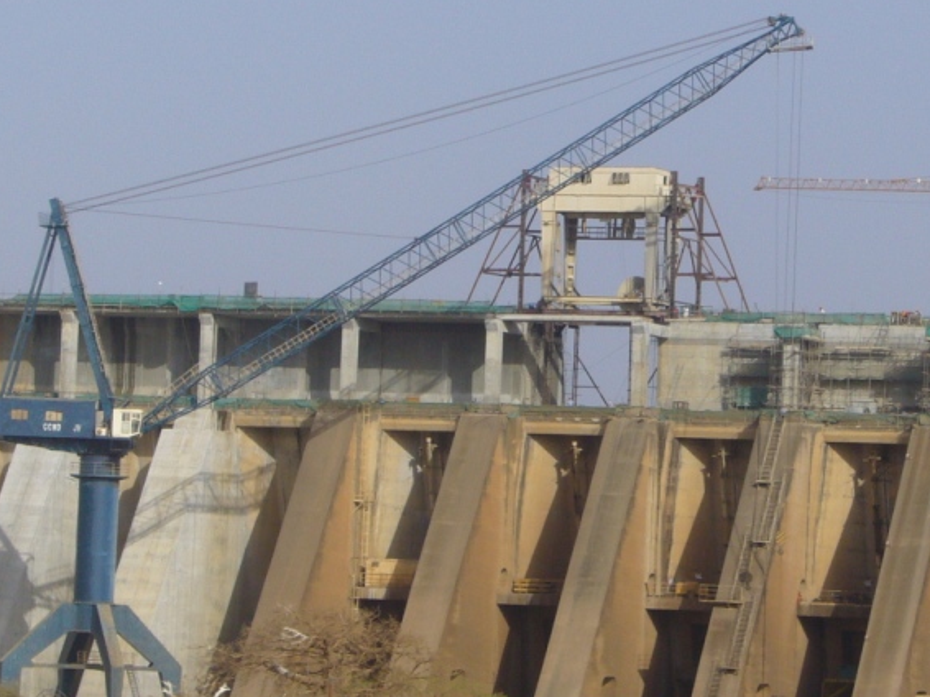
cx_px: 652
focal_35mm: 190
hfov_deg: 10.4
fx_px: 5102
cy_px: 240
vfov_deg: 7.8
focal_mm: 17.4
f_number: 10
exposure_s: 1/200
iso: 80
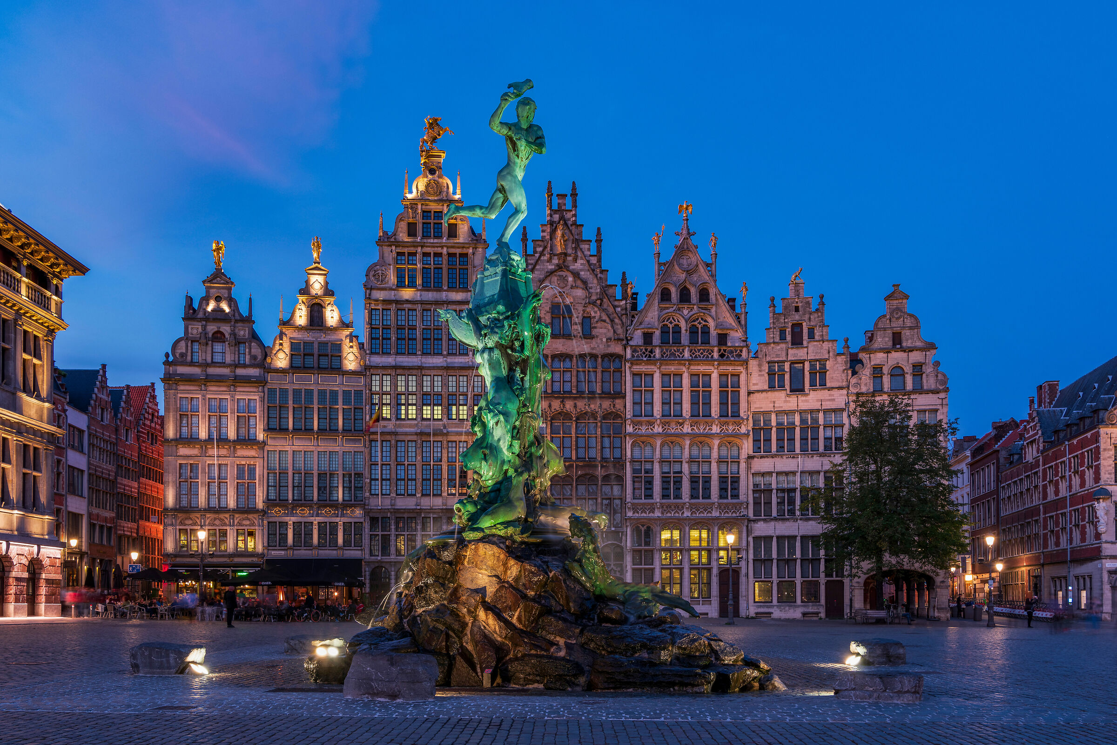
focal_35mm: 31
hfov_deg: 60.3
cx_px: 558
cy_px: 372
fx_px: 962
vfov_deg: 42.3
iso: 100
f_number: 11
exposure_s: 5
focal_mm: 31
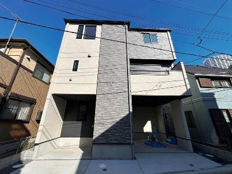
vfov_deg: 85.7
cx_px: 116
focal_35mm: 14
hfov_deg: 102.1
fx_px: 94
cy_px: 87
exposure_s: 1/3861
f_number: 2.2
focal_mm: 2.22
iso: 50
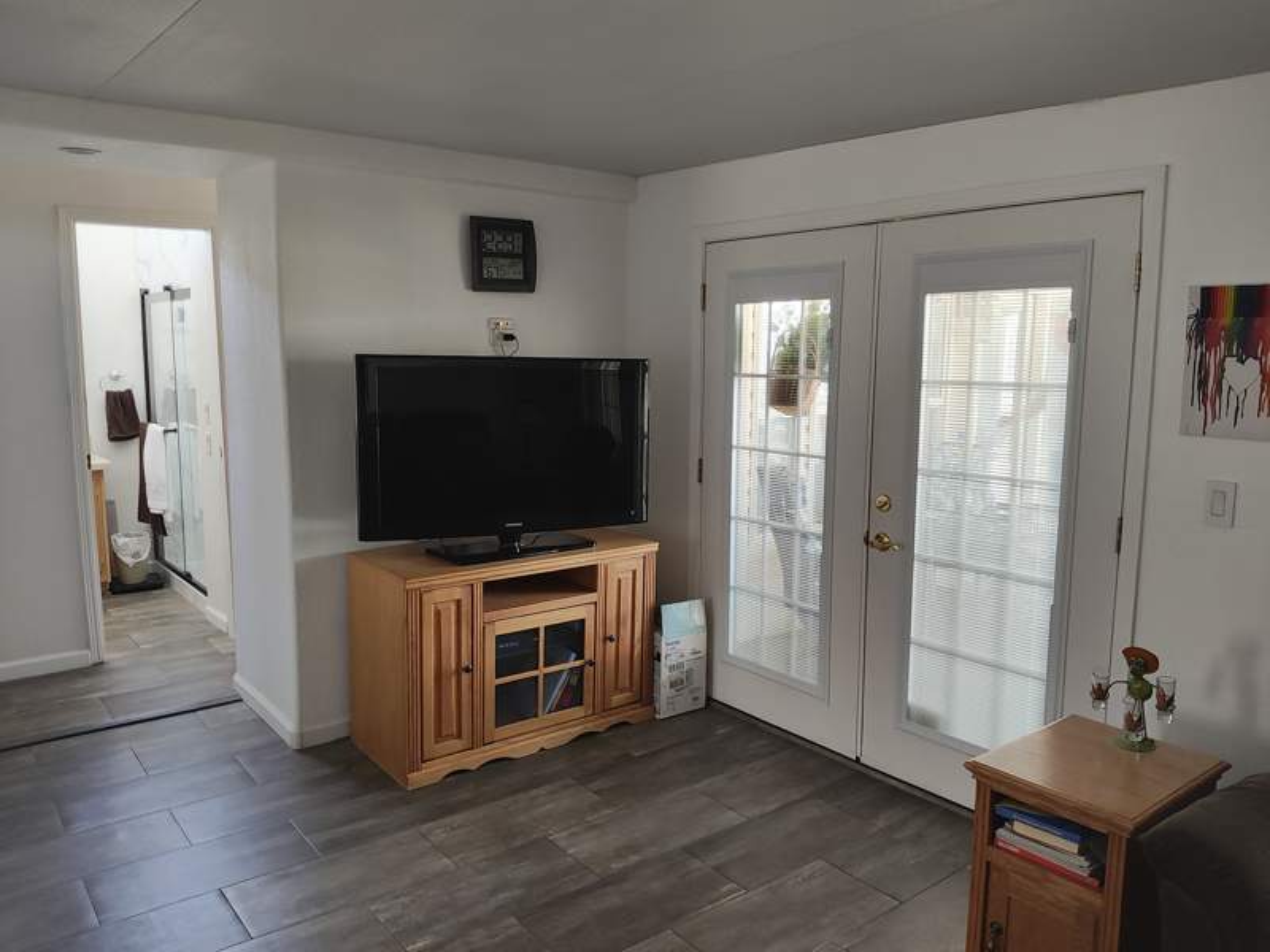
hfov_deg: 69.4
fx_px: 917
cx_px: 635
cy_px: 476
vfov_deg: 54.9
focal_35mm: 25
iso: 160
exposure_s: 1/30
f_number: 1.5
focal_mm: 4.15
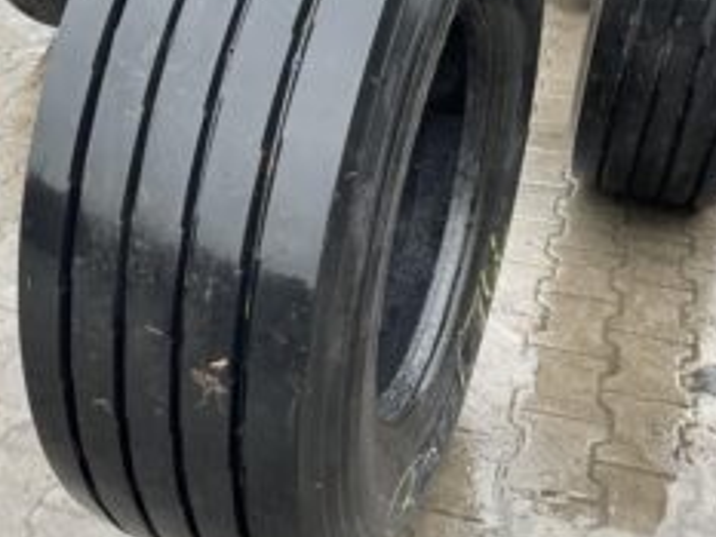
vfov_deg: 30.2
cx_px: 264
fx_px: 993
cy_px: 226
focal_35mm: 48
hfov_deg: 39.4
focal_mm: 4.2
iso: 125
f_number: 1.6
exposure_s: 1/121
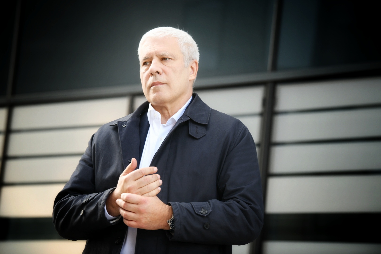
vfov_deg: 10.5
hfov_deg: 15.8
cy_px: 127
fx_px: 1376
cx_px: 190
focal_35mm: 130
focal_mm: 130
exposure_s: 1/500
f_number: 4.5
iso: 800
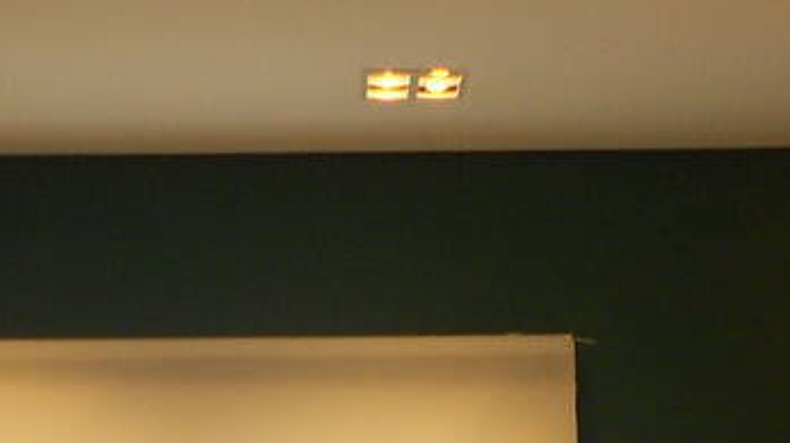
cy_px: 1071
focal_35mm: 118
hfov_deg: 18.2
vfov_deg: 9.2
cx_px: 436
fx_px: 2470
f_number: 3.2
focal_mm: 4.6
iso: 80
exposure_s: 1/50
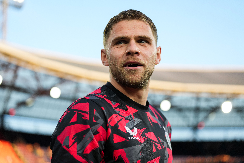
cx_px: 122
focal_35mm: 70
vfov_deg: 19.5
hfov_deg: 28.8
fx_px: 474
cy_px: 82
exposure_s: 1/1250
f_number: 2.8
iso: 500
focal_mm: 70
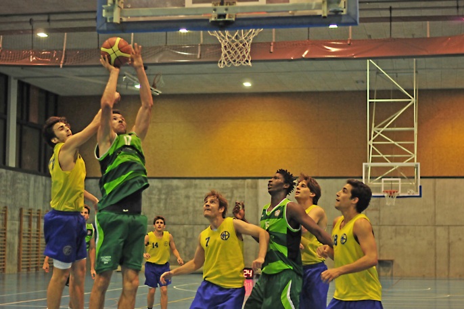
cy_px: 154
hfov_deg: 27.0
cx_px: 232
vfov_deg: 18.1
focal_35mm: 75
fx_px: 966
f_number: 1.8
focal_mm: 50
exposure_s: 1/320
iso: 1000
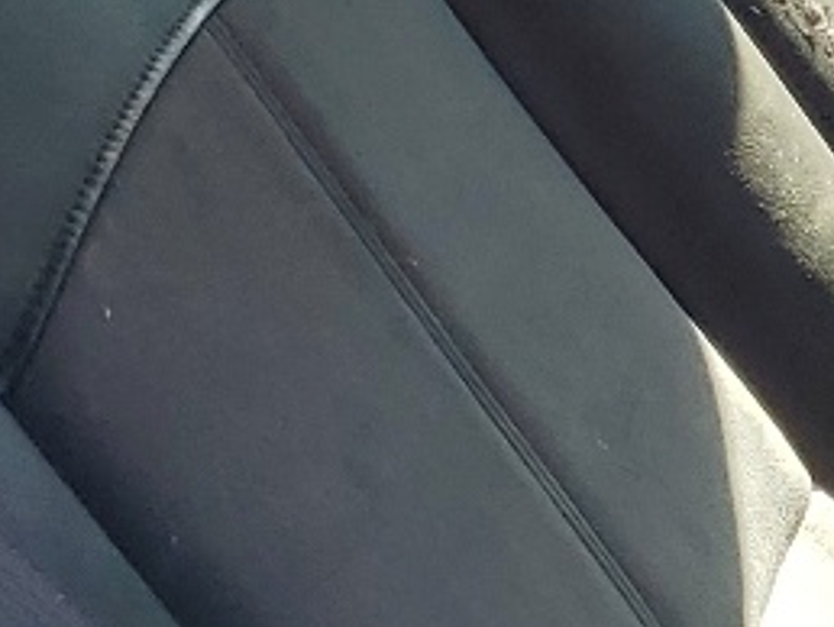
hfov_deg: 10.4
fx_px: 3883
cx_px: 2059
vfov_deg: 9.2
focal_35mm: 161
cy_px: 226
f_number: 1.5
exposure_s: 1/312
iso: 50
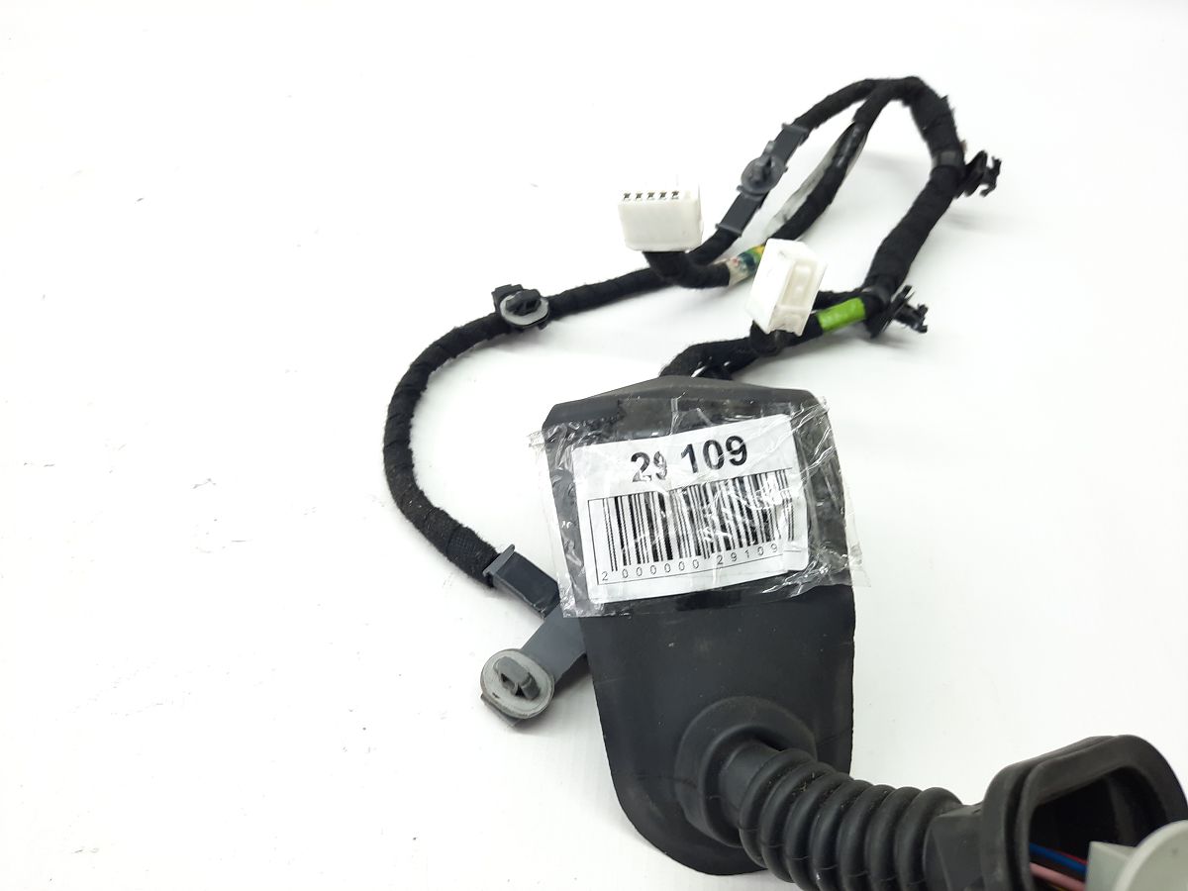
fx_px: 858
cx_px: 594
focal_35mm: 25
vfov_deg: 54.9
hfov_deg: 69.4
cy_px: 446
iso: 100
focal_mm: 4.6
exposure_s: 1/50
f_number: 2
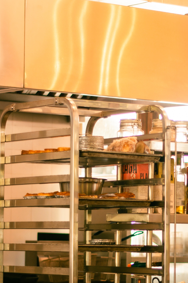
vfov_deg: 12.4
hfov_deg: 8.3
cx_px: 177
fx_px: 1292
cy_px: 231
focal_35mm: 165
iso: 200
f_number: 1.8
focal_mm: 50
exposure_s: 1/100
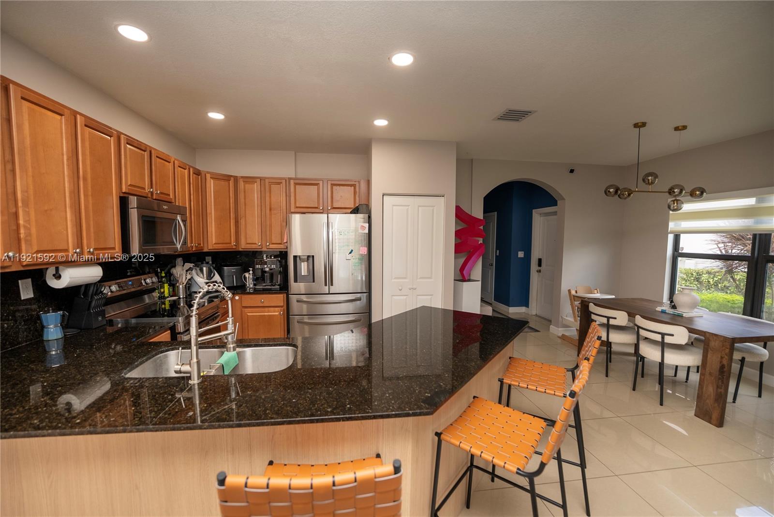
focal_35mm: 14
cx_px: 387
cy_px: 258
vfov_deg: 81.3
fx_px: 301
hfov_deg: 104.2
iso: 320
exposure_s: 1/250
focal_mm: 14
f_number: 2.8
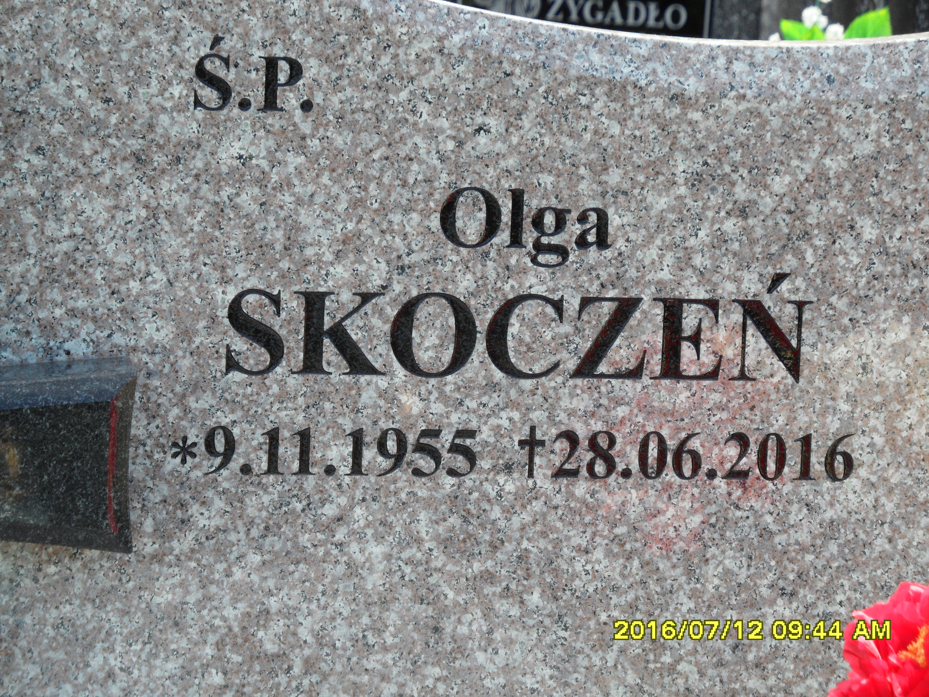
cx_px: 464
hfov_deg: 13.2
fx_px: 4026
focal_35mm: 150
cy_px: 348
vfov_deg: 9.9
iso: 100
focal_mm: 24.6
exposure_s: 1/180
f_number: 4.4
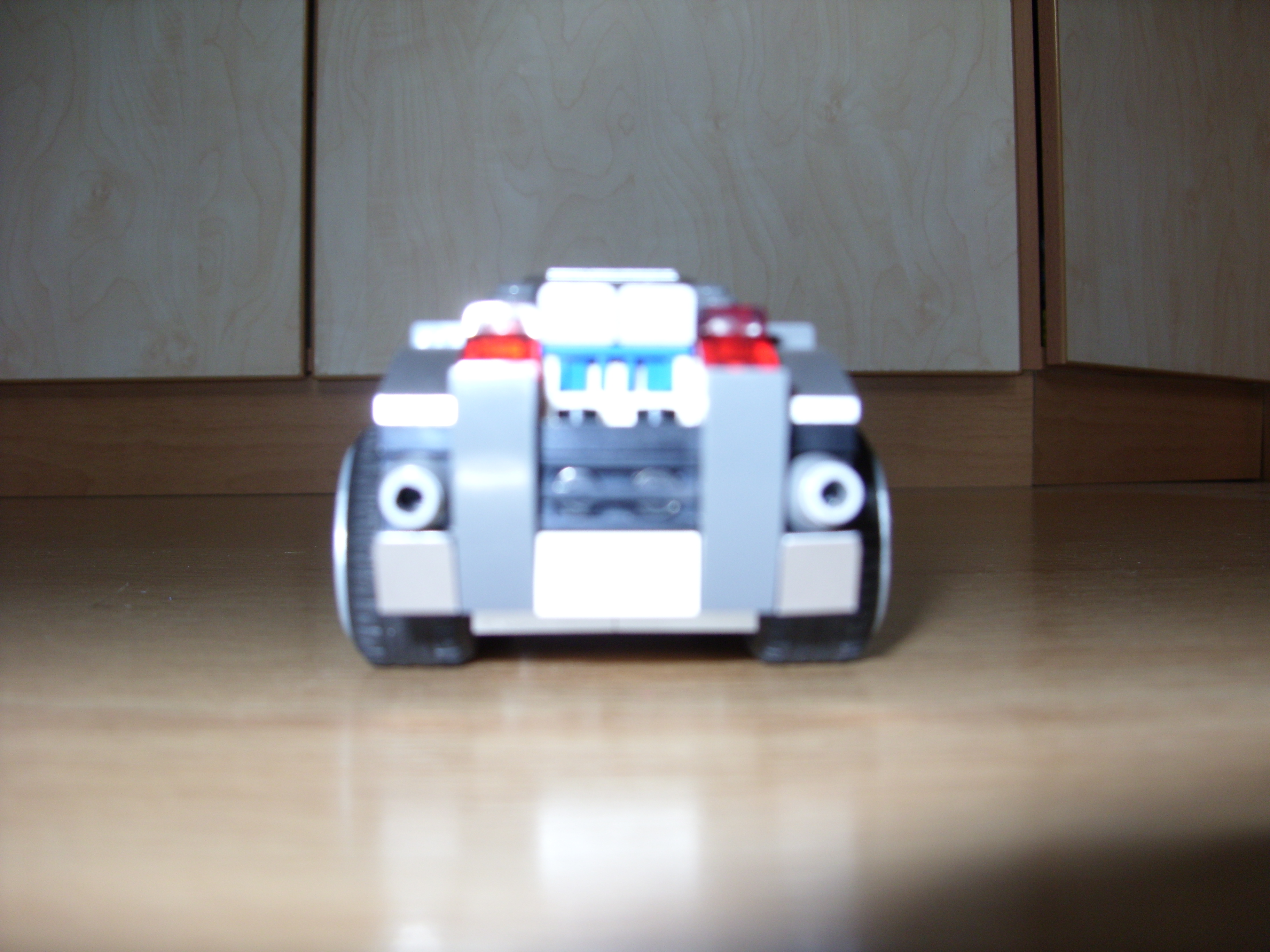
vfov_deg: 37.7
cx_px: 635
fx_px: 1394
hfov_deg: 49.0
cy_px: 476
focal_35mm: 38
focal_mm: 6.3
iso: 100
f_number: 2.8
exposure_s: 1/30
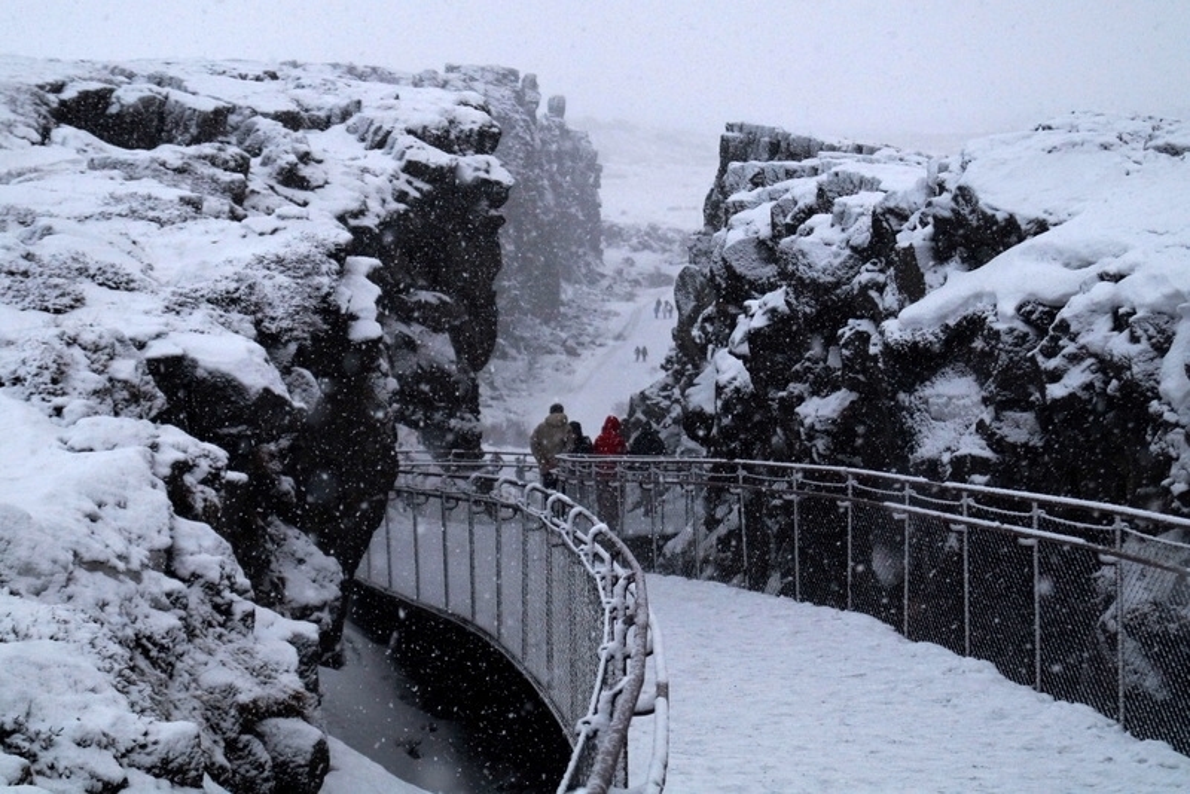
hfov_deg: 24.6
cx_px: 595
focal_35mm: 82
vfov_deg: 16.6
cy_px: 397
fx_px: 2728
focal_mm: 55
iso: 800
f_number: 5.6
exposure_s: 1/500
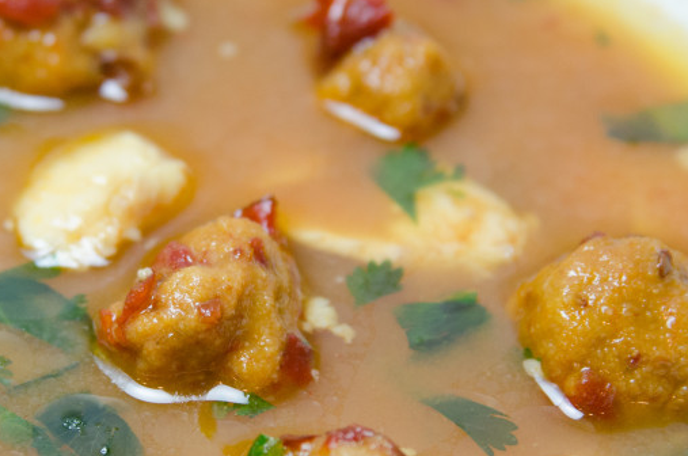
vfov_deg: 6.9
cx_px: 223
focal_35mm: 197
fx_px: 3758
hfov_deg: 10.4
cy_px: 322
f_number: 4
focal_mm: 65
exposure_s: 1/250
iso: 800
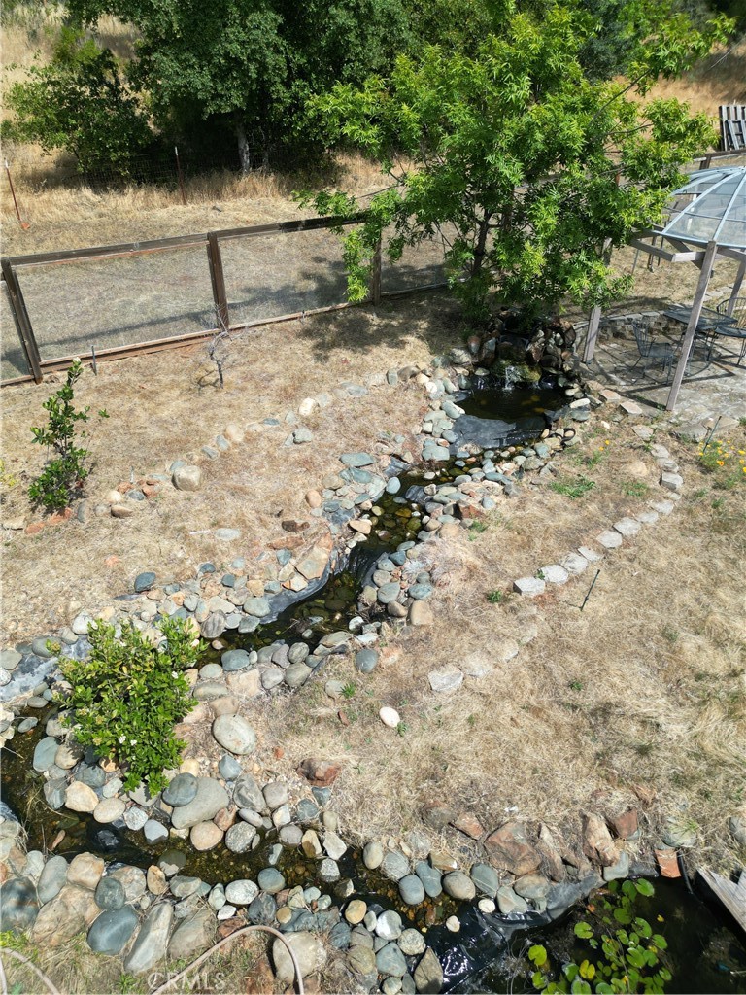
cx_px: 373
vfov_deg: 71.6
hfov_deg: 56.8
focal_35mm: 24
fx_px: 690
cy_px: 498
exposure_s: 1/2500
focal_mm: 6.72
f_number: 1.7
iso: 100
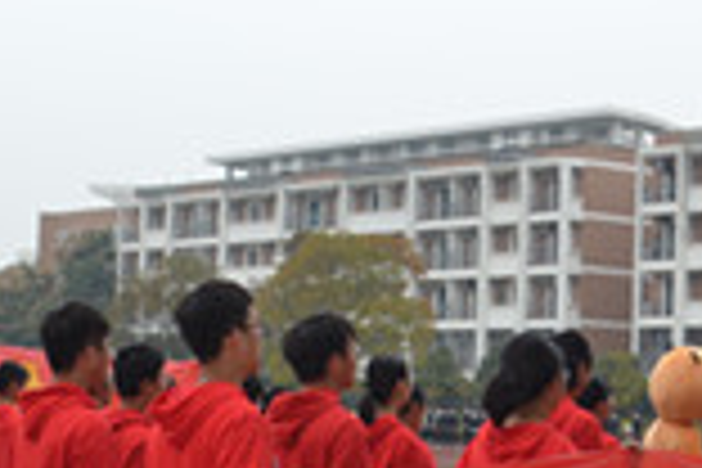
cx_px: 230
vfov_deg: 13.2
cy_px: 272
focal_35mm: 104
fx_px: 2028
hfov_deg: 19.6
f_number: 4
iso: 100
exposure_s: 1/125
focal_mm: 18
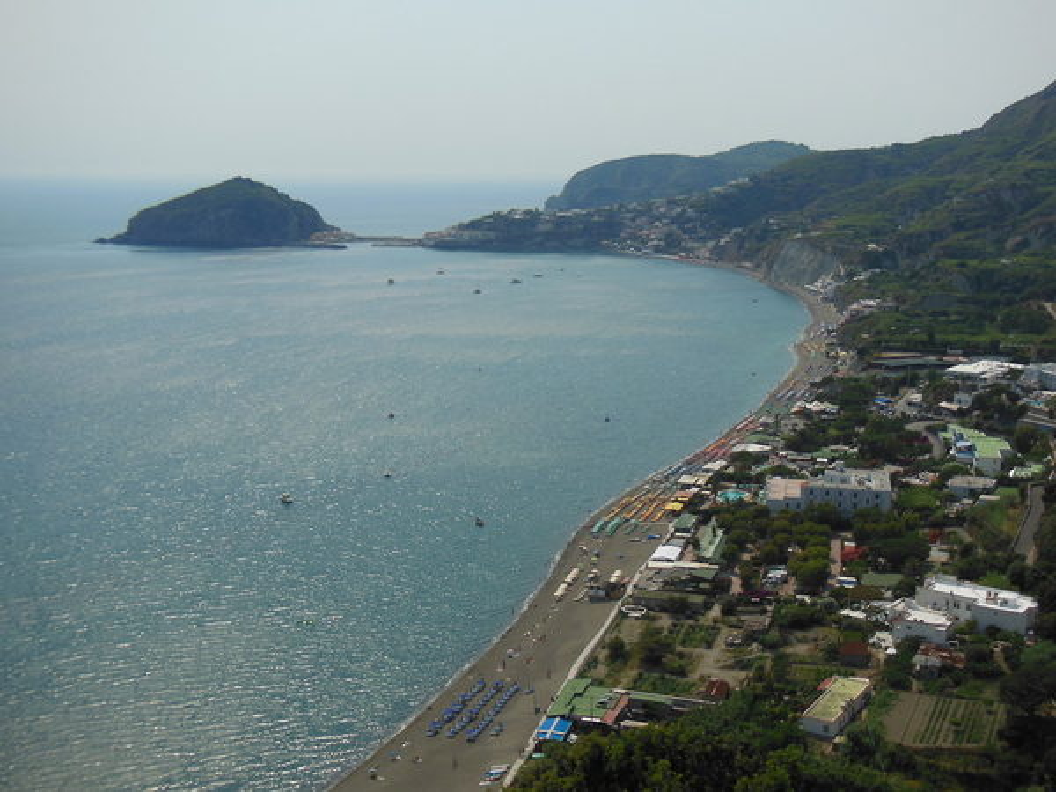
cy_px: 396
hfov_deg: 42.1
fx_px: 1373
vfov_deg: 32.2
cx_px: 528
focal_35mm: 45
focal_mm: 8
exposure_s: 1/500
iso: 125
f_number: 8.8
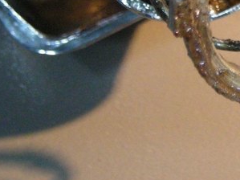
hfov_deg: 11.1
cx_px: 317
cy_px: -56
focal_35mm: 174
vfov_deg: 8.4
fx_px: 1206
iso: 378
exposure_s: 1/8
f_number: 3.9
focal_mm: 10.8
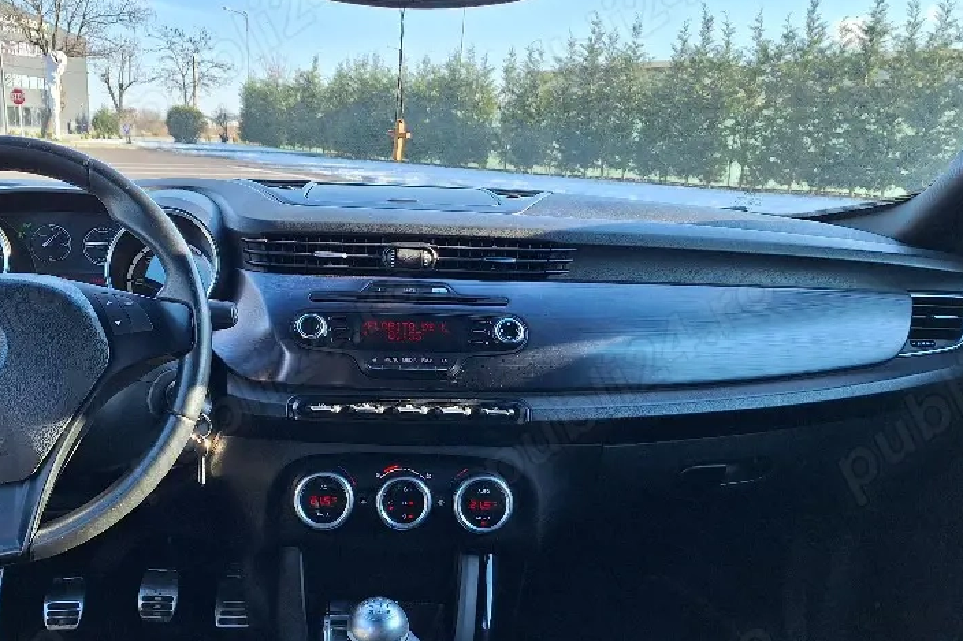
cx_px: 364
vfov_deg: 38.7
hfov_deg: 55.2
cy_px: 391
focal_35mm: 34
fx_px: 909
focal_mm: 5.54
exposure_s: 1/161
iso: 40
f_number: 1.8
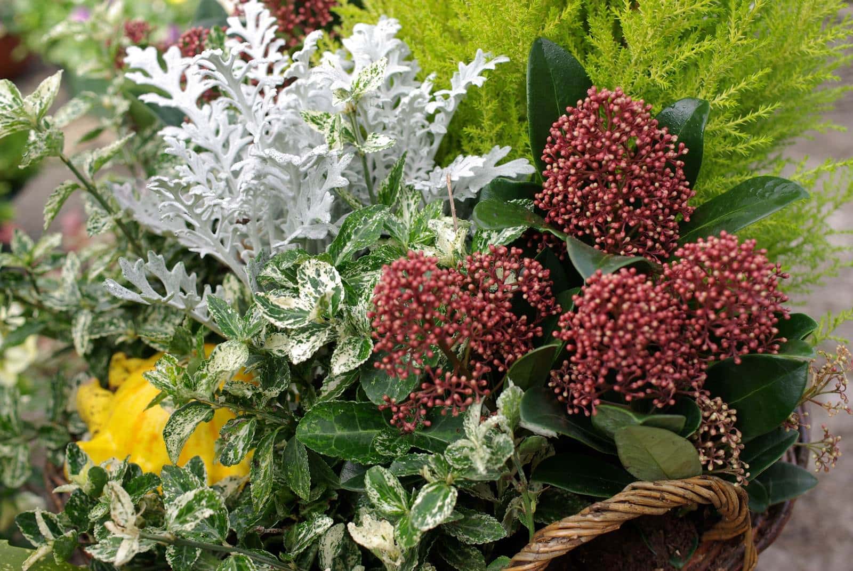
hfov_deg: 37.8
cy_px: 286
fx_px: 1245
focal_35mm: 52
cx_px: 426
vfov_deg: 25.8
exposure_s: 1/125
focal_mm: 35
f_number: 4.5
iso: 100
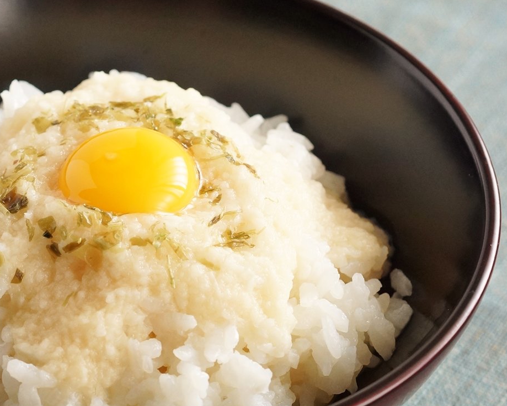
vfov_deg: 10.5
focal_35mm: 147
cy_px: 262
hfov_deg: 13.0
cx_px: 38
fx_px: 2206
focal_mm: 50
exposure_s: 1/80
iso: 640
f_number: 6.3
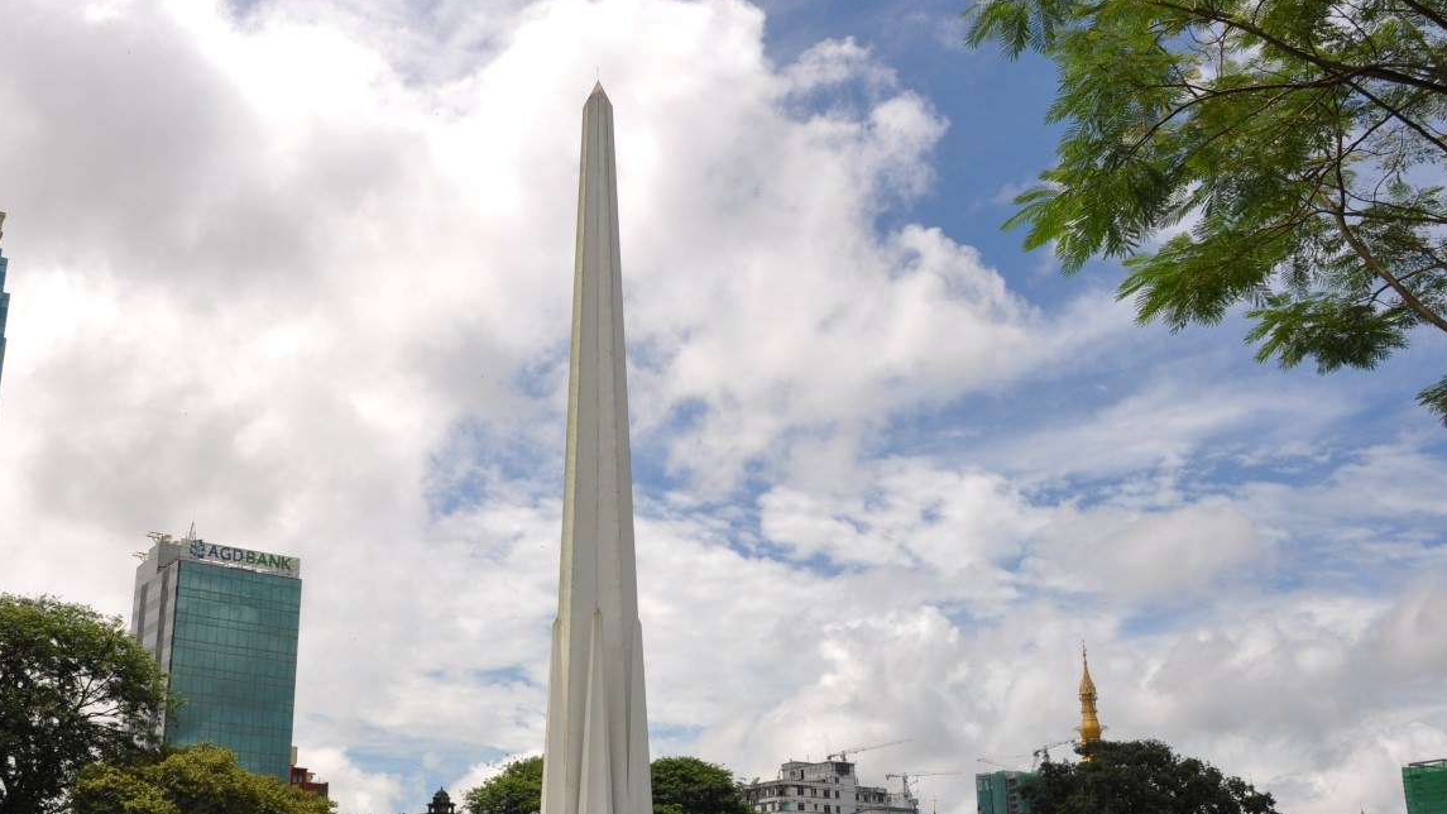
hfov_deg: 53.7
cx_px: 599
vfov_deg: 31.9
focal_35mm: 37
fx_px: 1420
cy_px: 502
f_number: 9
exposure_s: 1/320
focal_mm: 18
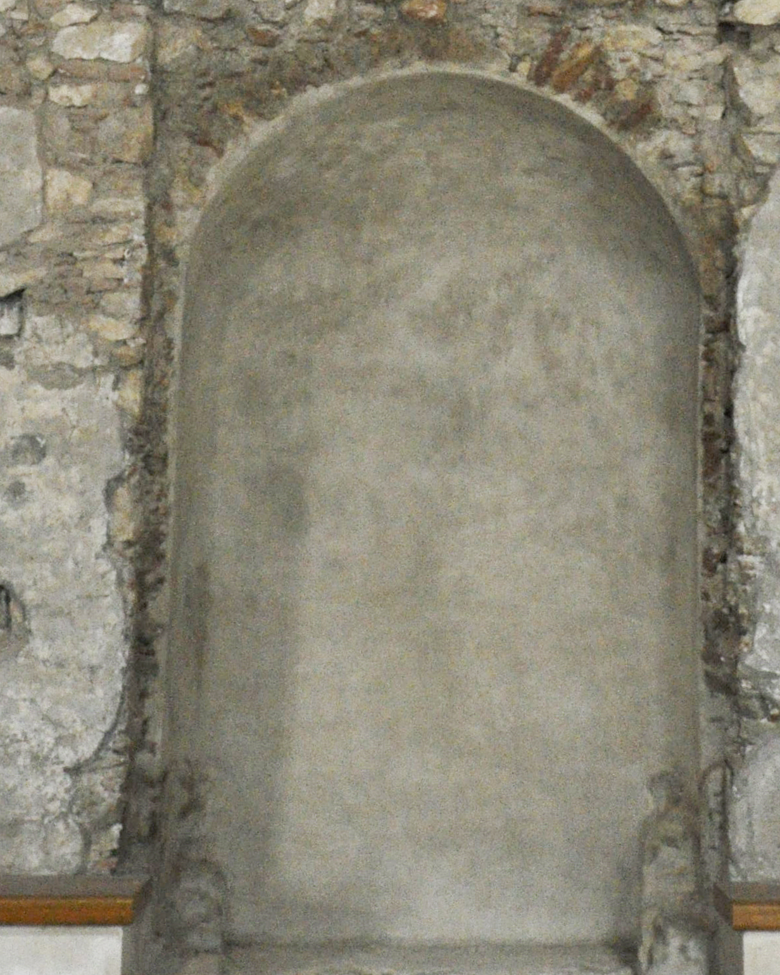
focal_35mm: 94
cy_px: -177
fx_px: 2711
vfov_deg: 19.3
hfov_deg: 16.4
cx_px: 425
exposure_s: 1/60
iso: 1800
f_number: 2.8
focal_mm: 24
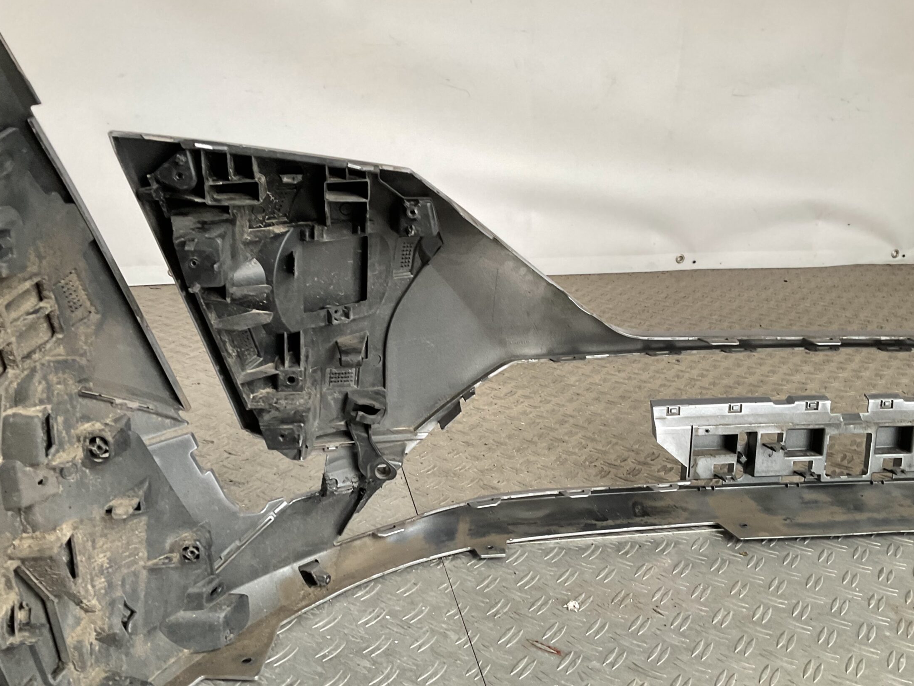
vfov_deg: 41.7
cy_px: 384
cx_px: 453
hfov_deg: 54.0
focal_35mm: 34
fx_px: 898
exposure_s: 1/50
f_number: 1.8
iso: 64
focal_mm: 3
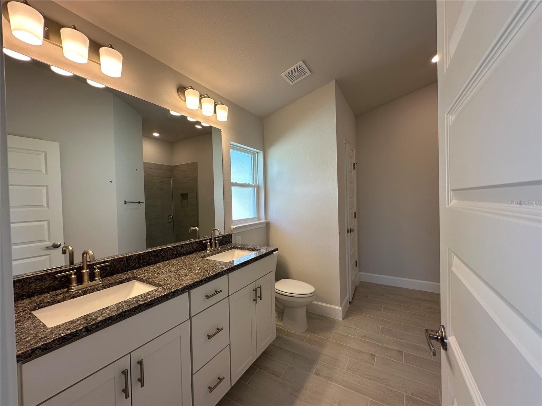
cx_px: 271
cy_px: 203
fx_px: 219
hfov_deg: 102.1
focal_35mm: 14
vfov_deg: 85.7
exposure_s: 1/120
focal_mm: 2.22
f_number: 2.2
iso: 64
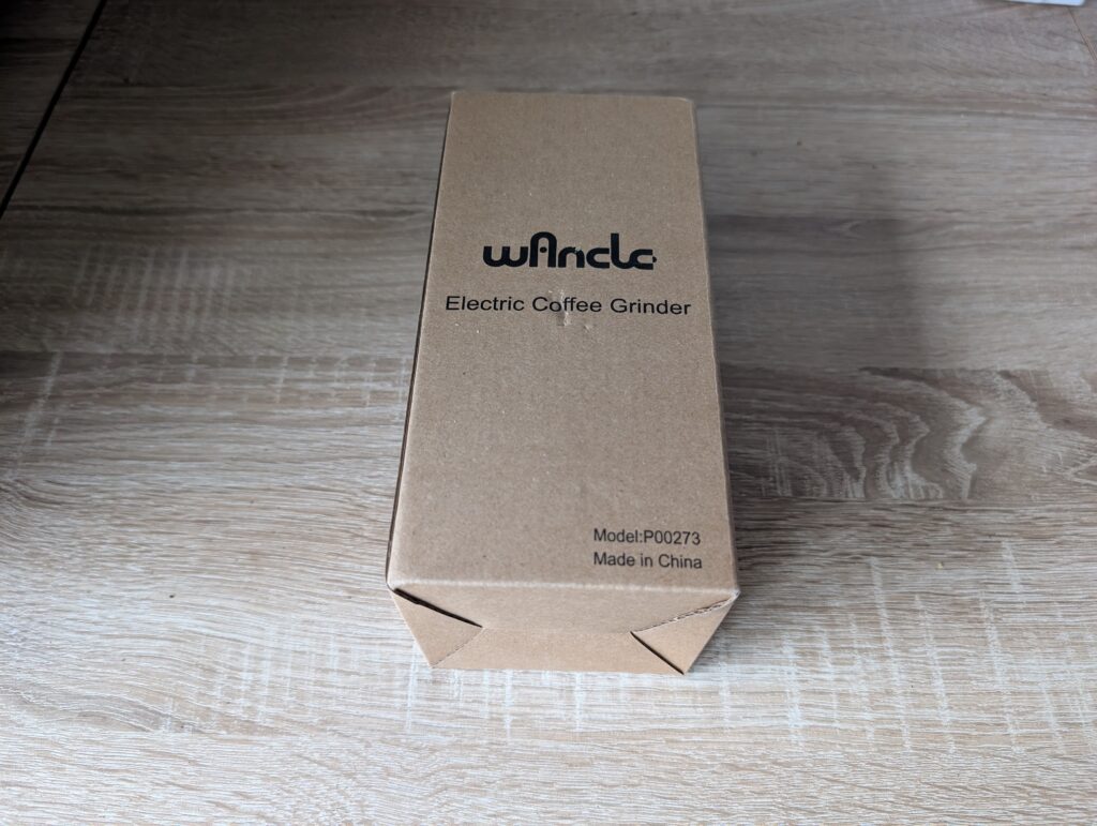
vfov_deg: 56.9
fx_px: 762
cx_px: 548
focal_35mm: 24
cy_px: 413
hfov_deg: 71.5
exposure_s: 1/54
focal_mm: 6.9
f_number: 1.68
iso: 596
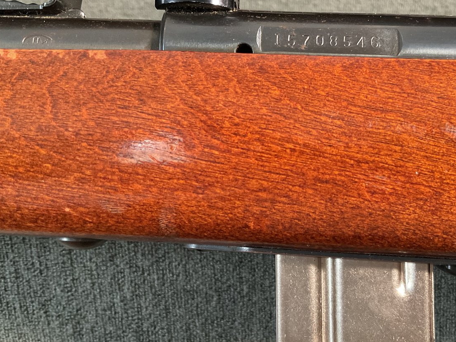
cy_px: 170
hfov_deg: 46.2
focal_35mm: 40
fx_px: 527
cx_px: 299
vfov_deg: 36.0
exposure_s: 1/40
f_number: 1.8
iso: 320
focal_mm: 3
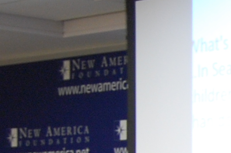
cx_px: 512
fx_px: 1396
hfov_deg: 8.8
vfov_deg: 6.2
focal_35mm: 218
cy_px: 277
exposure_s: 1/30
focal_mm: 30
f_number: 5.6
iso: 800
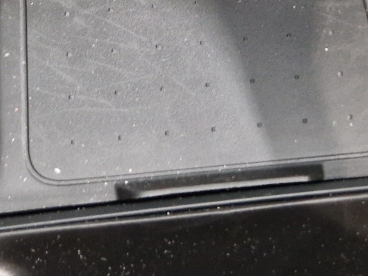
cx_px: 190
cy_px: -147
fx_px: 1042
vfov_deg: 14.1
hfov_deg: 20.0
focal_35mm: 98
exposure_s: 1/11
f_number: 1.8
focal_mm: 5.4
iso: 1600
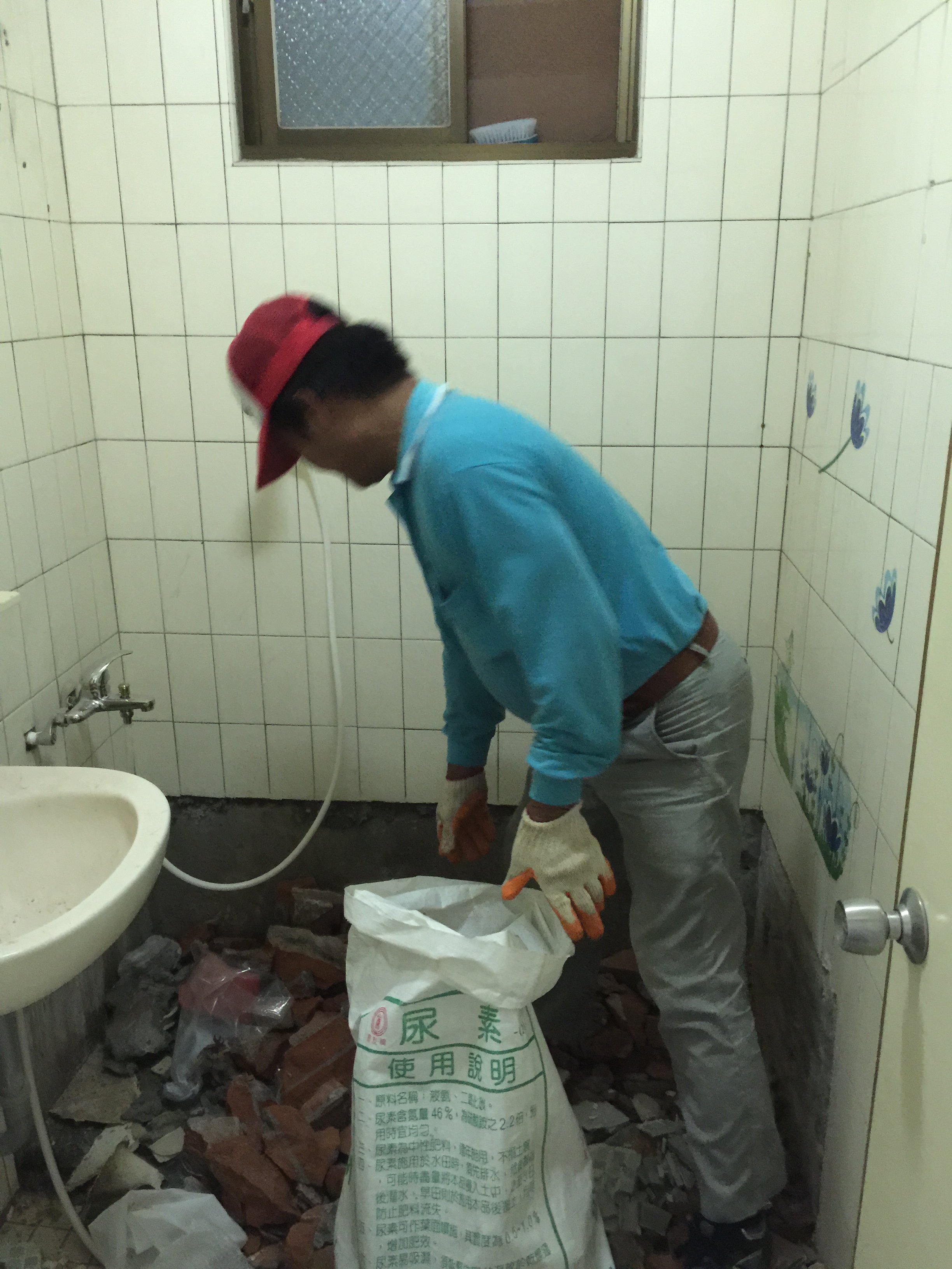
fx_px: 1063
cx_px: 476
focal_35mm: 29
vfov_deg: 61.7
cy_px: 634
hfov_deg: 48.2
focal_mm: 4.15
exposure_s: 1/4
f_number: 2.2
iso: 80
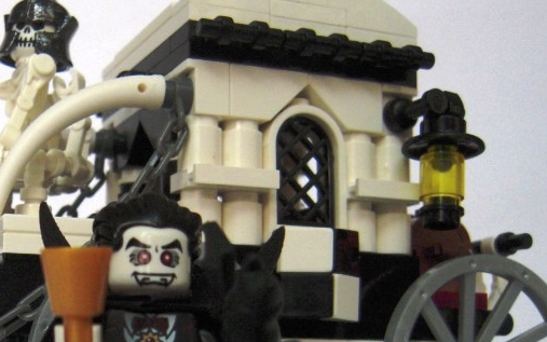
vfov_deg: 21.0
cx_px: 65
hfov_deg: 32.5
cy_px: 332
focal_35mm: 60
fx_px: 895
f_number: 2.7
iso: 400
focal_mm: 5
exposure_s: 1/640
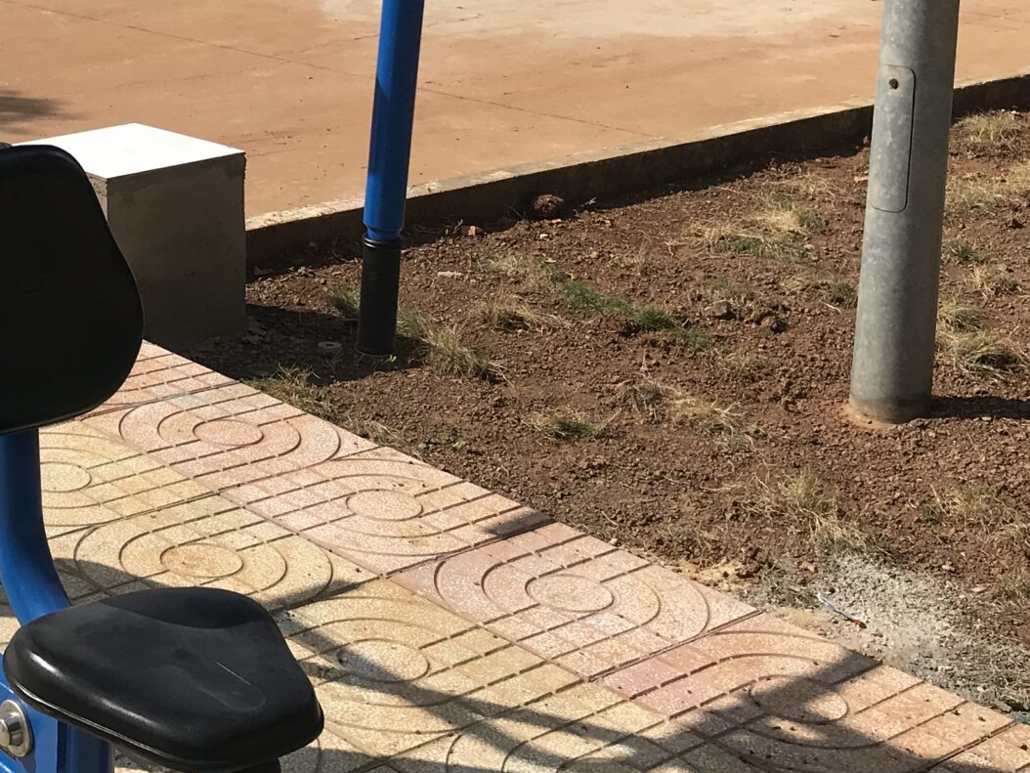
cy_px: 75
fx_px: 2024
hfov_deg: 27.1
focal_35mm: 68
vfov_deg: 21.2
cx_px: 17
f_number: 1.8
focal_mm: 3.99
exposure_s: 1/3546
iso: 20
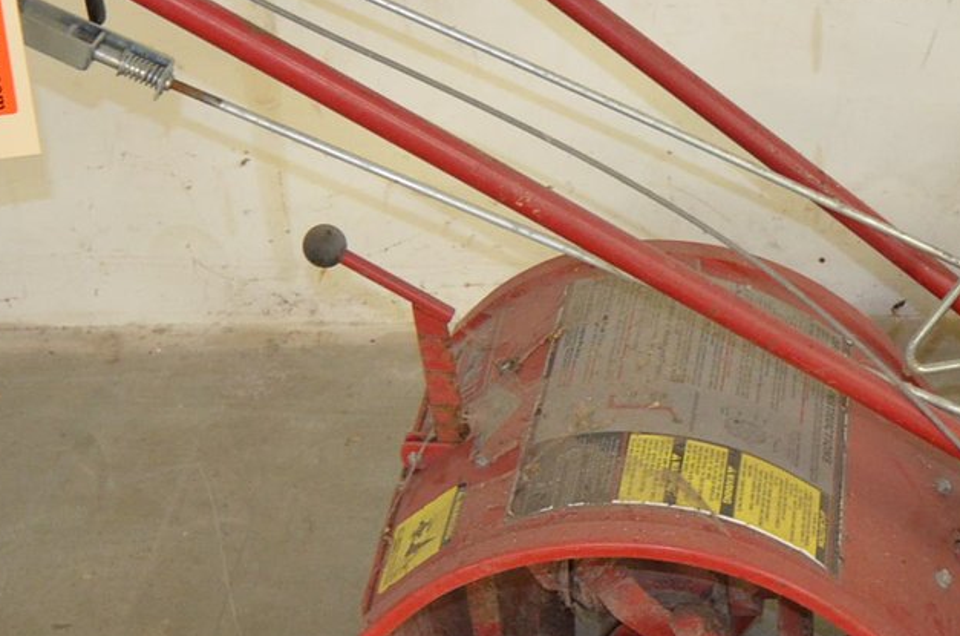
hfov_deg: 24.5
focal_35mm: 82
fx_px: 2182
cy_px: 248
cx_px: 726
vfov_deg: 16.6
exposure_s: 1/60
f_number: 4.5
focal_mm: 20
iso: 2000
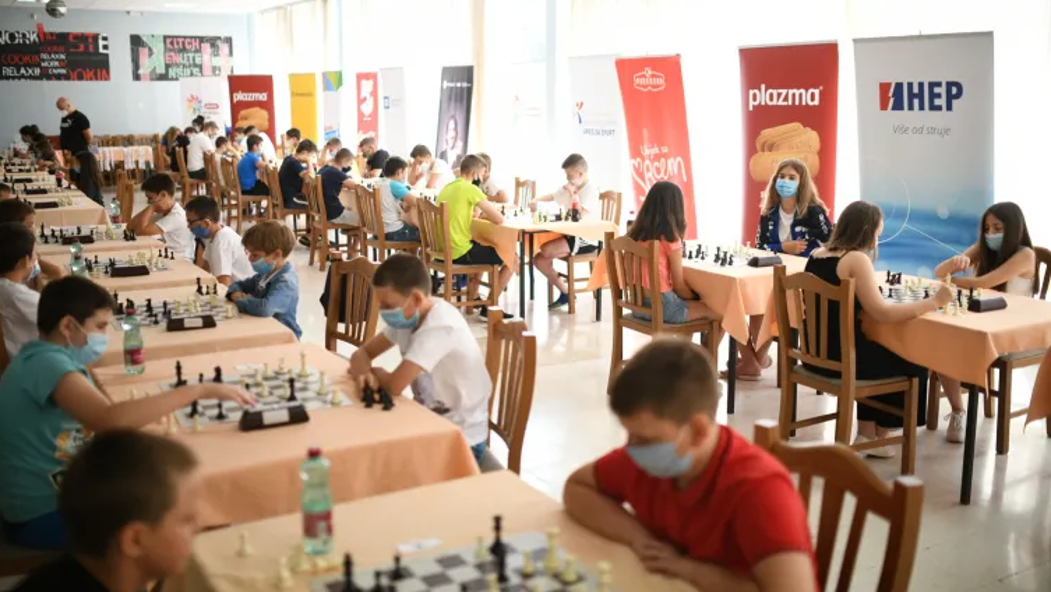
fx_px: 1031
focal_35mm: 37
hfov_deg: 54.0
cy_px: 270
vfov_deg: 32.0
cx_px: 522
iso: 800
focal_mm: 35
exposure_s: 1/1000
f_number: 1.4
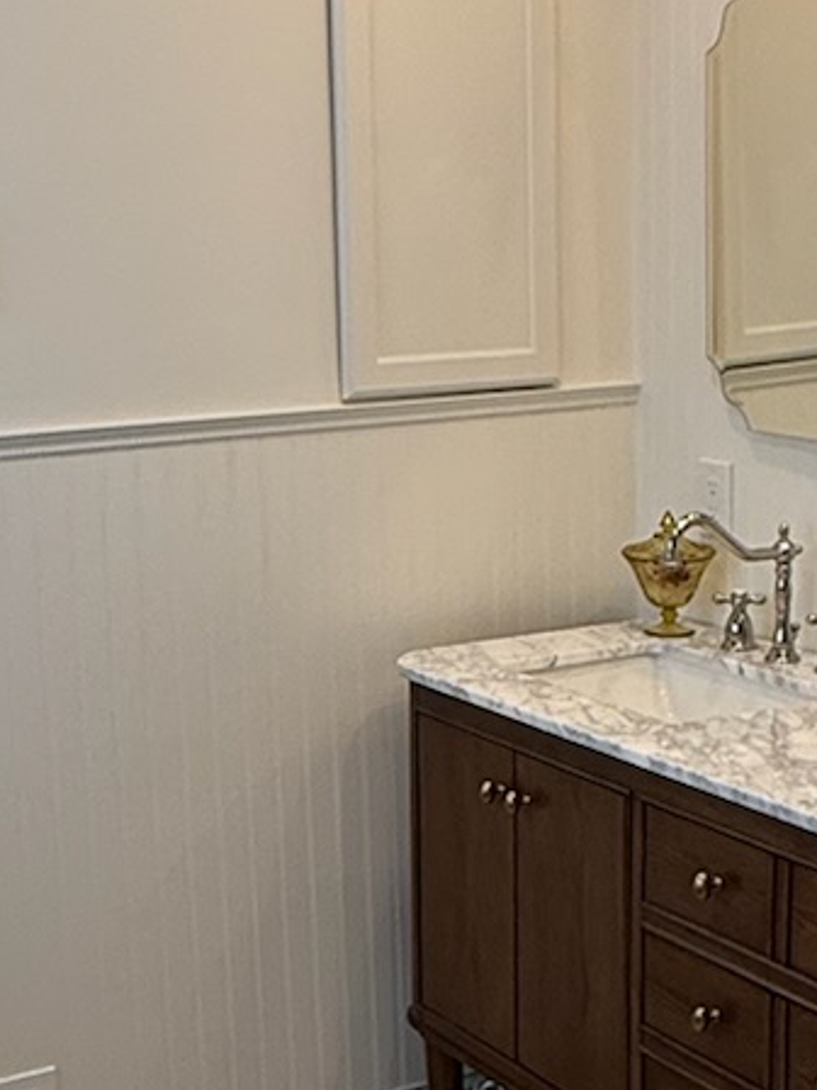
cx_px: 455
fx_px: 2014
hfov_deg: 22.9
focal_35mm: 64
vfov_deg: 30.2
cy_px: 630
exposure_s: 1/120
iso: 100
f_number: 2.2
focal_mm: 2.22
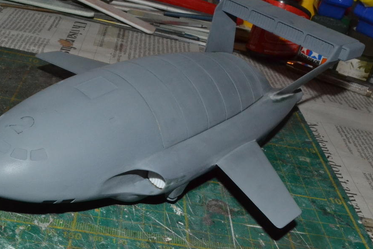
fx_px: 508
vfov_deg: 27.5
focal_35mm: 49
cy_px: 130
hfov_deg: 40.3
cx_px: 161
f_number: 25
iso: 3200
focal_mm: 24
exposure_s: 1/60
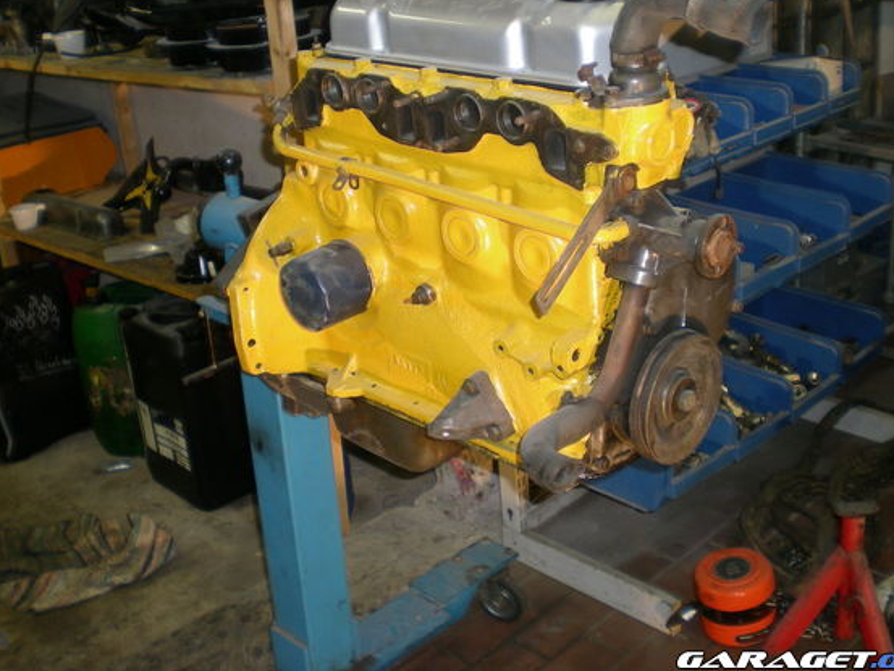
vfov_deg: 32.8
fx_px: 1137
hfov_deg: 42.9
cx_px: 436
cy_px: 288
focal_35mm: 44
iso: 80
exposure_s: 1/30
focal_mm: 6.3
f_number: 3.1
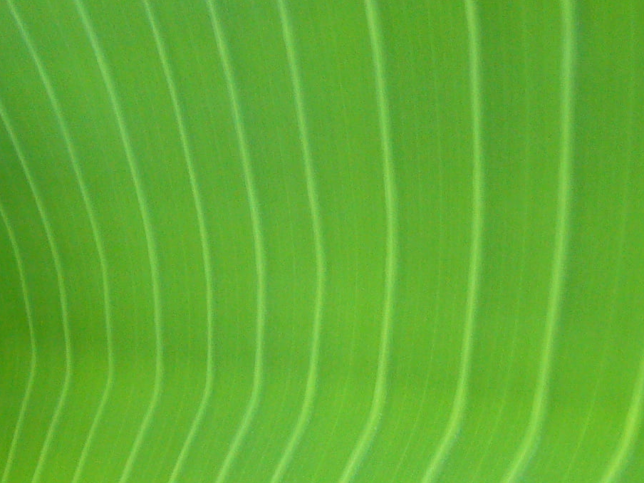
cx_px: 297
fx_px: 2028
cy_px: 373
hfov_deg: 18.0
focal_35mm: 109
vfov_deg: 13.5
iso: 160
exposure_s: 1/15
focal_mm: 5.8
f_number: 2.8
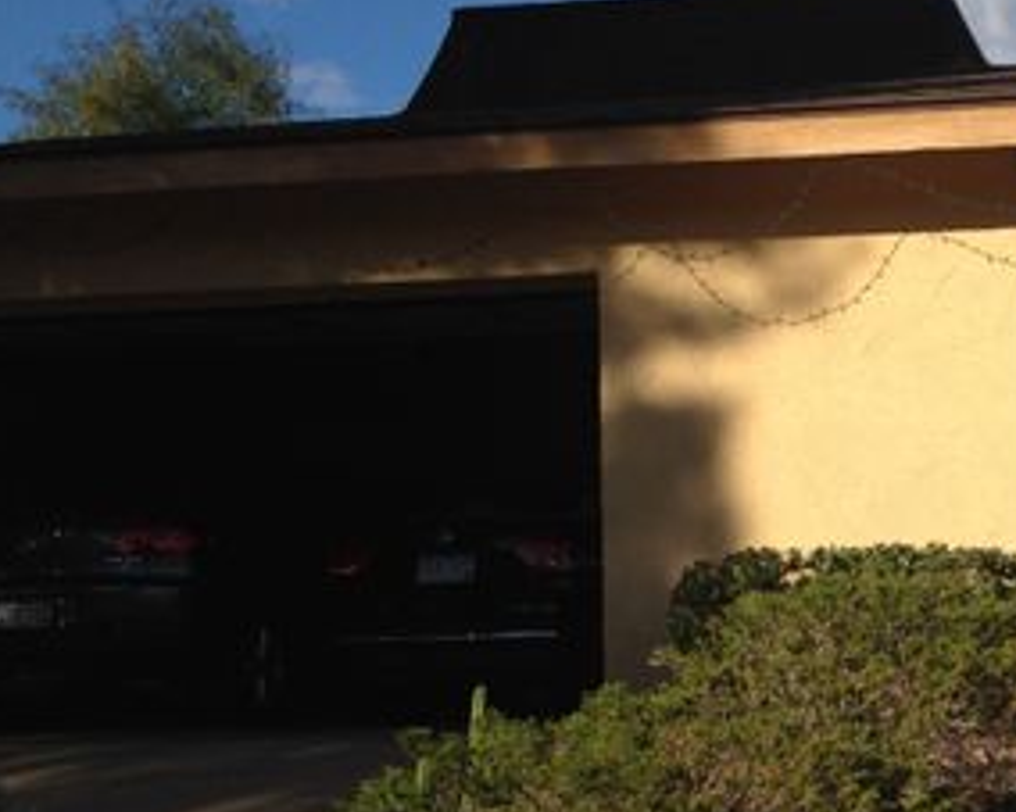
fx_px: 2044
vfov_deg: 22.3
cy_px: 597
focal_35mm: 68
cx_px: 995
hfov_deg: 26.5
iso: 50
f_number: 2.4
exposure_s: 1/2358
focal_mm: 4.12
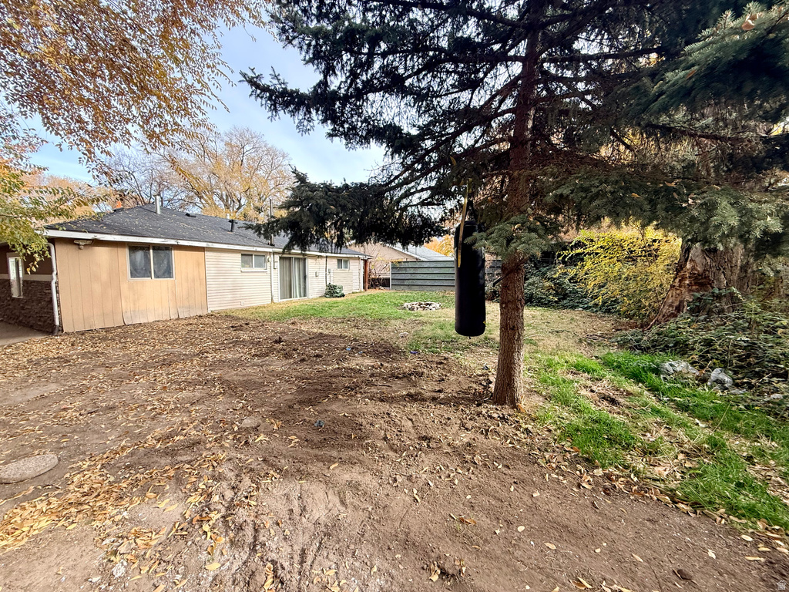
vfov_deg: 85.7
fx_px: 319
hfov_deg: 102.1
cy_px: 296
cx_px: 394
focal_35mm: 14
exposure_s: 1/300
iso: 64
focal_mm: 2.22
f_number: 2.2
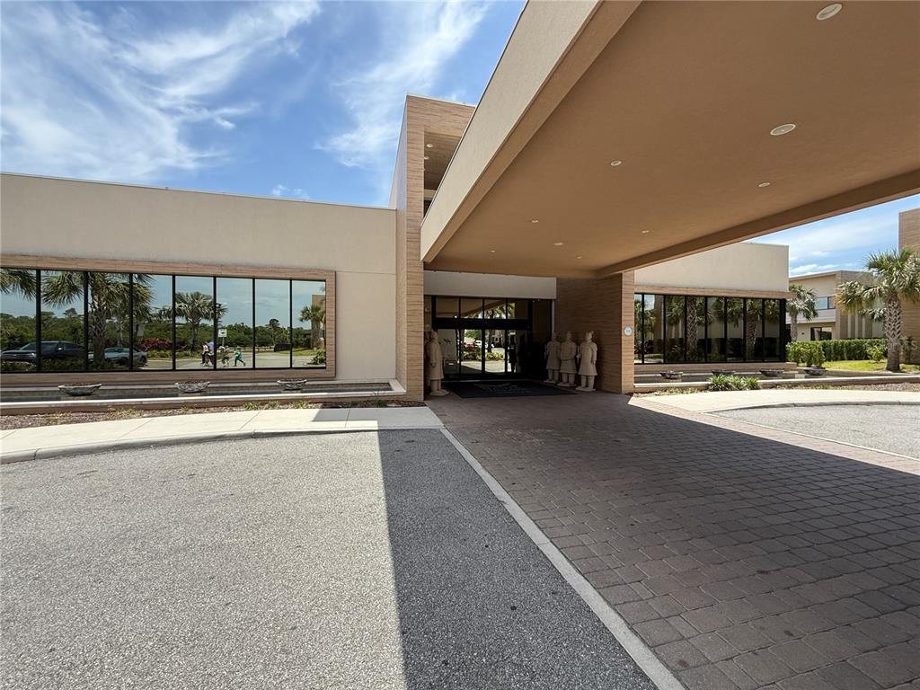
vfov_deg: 85.7
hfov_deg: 102.1
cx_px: 460
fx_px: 372
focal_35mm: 14
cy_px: 345
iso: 50
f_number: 2.2
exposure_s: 1/1087
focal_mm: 2.22
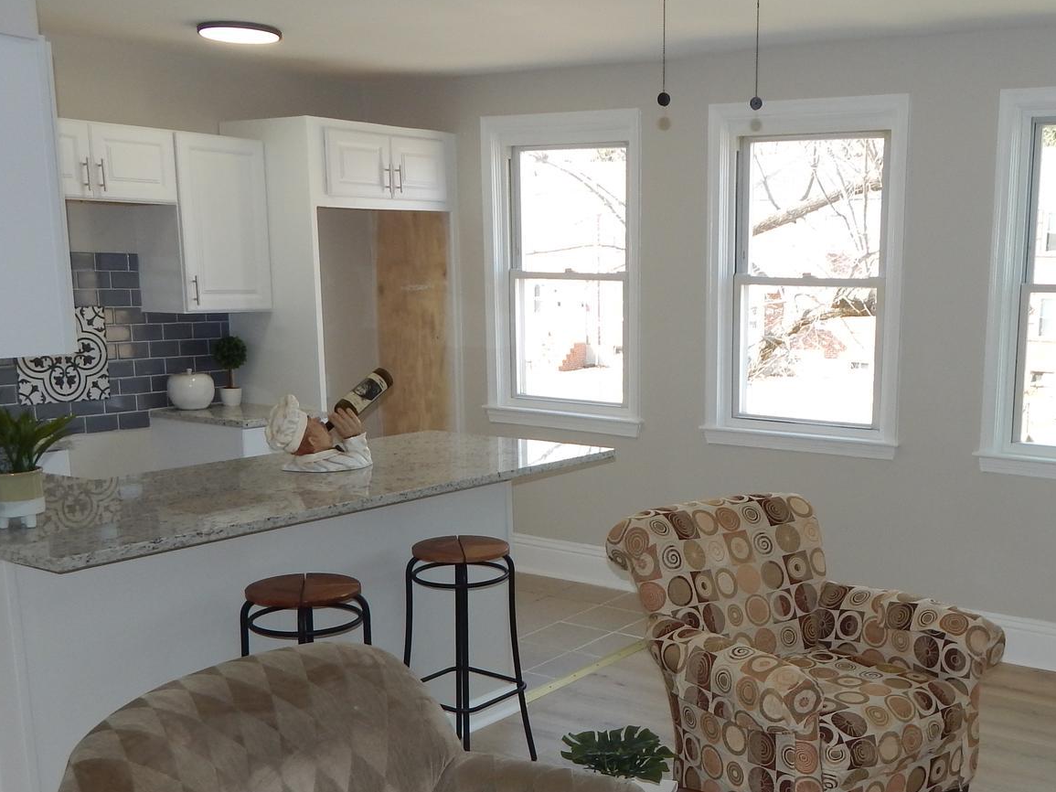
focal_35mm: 39
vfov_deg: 36.4
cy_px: 535
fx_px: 1190
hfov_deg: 46.9
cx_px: 723
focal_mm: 4
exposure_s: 1/100
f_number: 3
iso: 125
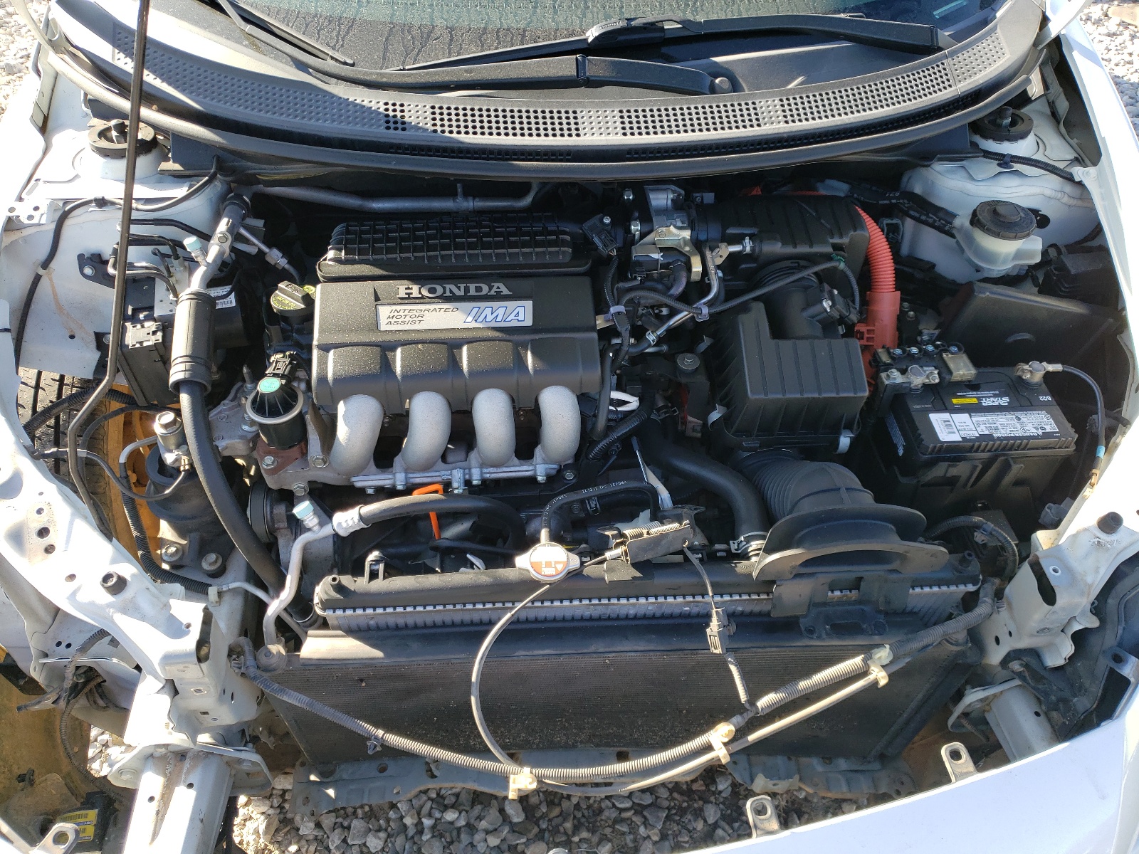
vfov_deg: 53.1
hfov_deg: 67.3
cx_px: 570
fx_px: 856
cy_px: 427
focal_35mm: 26
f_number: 1.5
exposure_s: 1/385
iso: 50
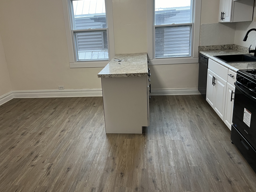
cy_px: 91
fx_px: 214
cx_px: 115
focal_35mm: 29
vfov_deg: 48.2
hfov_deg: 61.5
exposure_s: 1/60
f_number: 1.5
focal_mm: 5.7
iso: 125
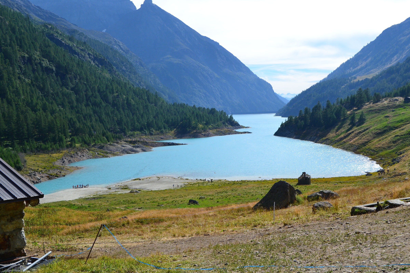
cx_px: 205
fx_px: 530
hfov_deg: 42.3
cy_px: 136
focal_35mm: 46
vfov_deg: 28.9
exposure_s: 1/500
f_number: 11
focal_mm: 31
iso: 400
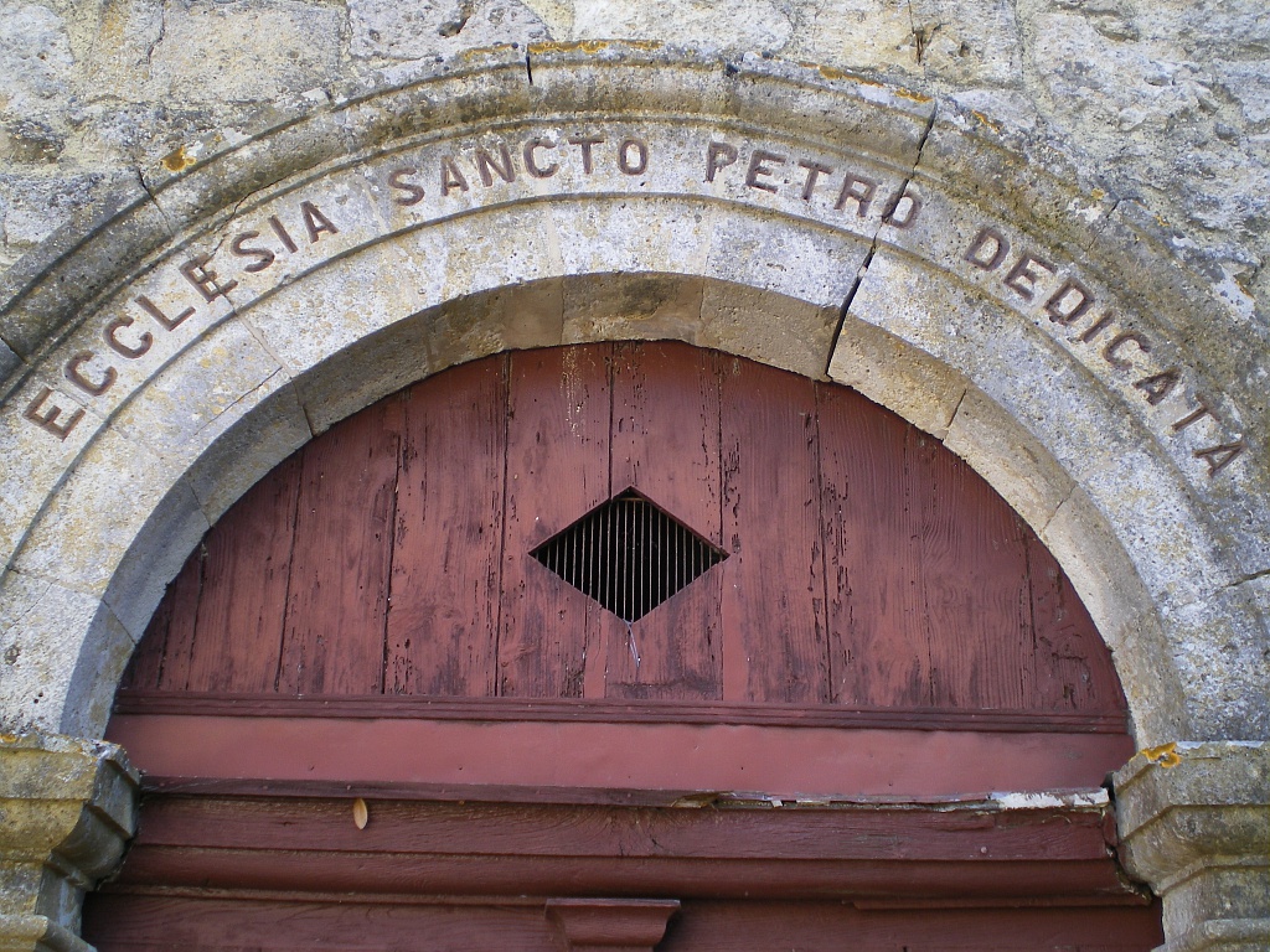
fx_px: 1614
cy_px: 476
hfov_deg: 42.9
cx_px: 635
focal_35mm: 44
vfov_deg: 32.9
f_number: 3.5
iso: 64
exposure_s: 1/60
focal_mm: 7.4
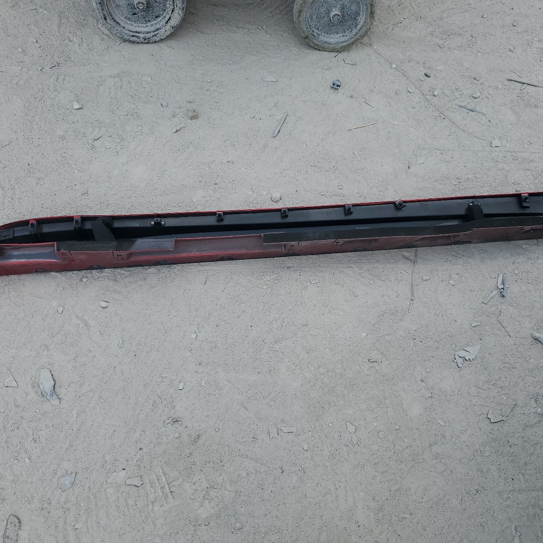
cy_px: 274
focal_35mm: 31
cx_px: 301
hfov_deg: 52.4
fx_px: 550
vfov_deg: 52.5
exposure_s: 1/2500
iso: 50
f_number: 1.5
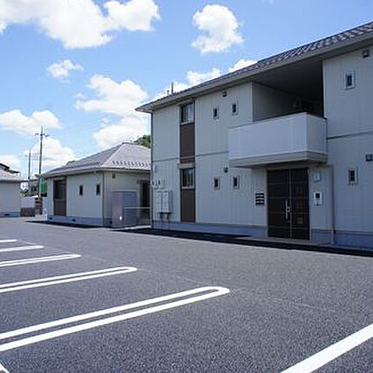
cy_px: 186
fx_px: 378
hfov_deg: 52.4
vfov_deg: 52.5
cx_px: 168
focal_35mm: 31
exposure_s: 1/250
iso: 200
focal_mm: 16
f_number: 11
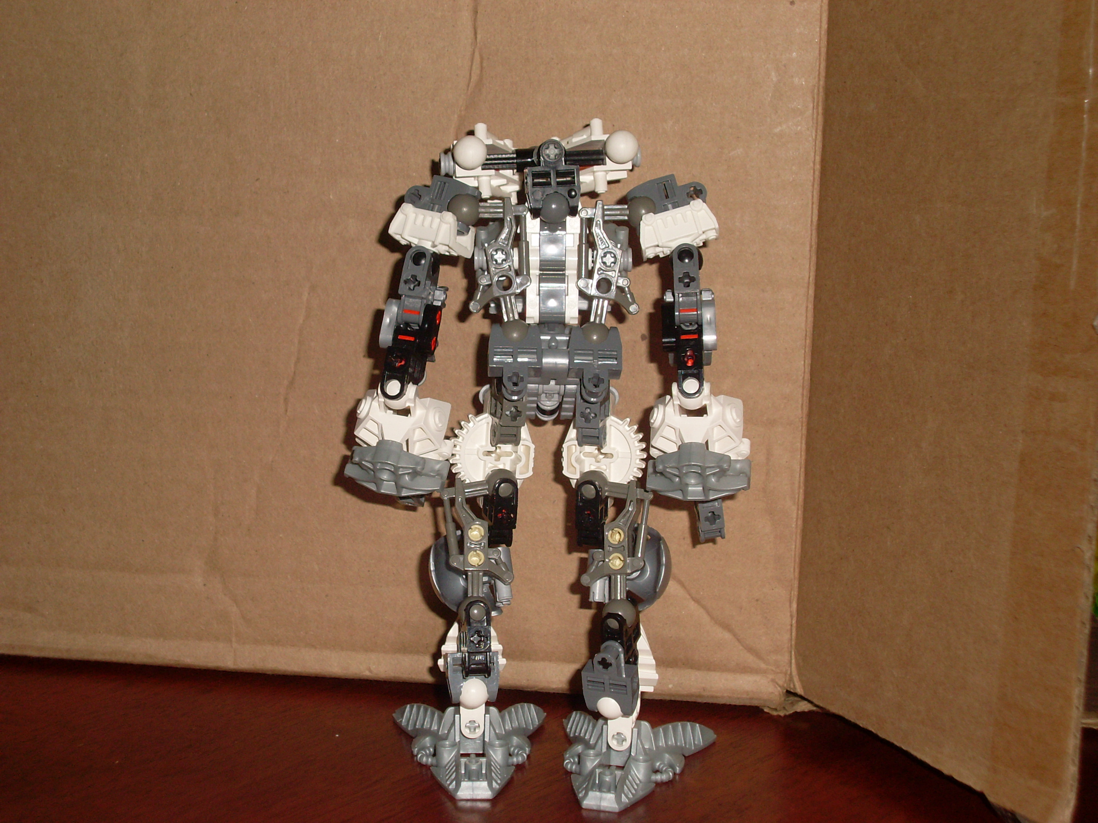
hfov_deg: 32.2
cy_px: 412
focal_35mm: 60
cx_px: 549
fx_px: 1903
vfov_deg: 24.4
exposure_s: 1/60
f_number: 9.9
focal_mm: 9.9
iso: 100
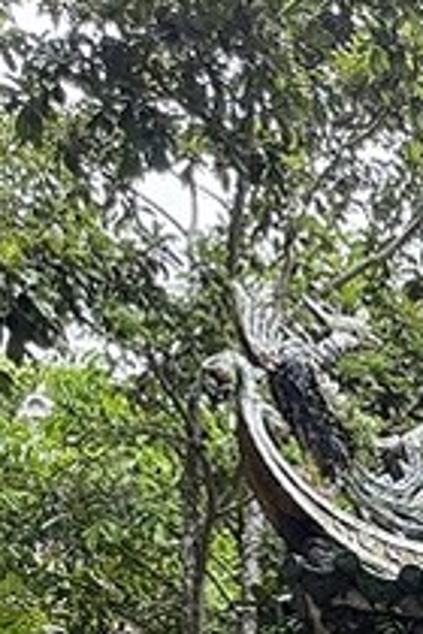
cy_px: 1168
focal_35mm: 101
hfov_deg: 11.9
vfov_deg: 16.6
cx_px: 890
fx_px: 1780
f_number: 1.78
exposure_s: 1/127
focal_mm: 6.76
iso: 200
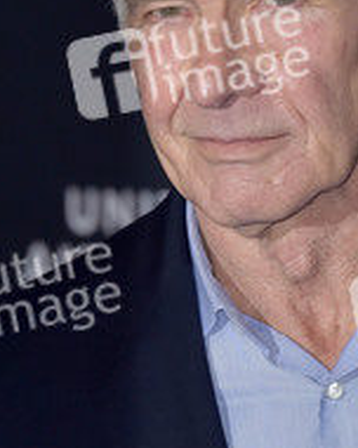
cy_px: 182
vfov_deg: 3.9
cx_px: 258
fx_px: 6543
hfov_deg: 3.1
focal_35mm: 494
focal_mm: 250
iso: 800
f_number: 7.1
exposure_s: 1/250
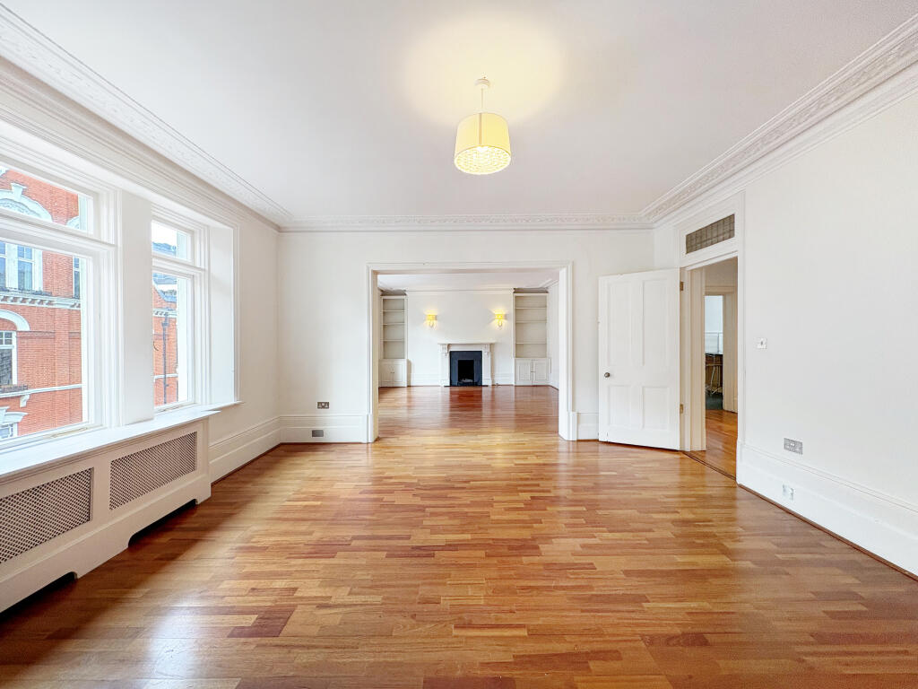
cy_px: 344
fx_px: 371
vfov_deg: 85.7
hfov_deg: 102.1
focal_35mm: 14
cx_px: 459
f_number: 2.2
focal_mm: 2.22
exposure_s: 1/100
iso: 200
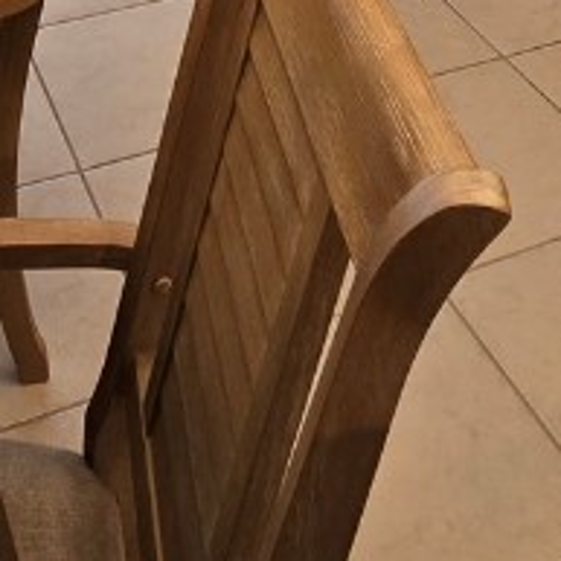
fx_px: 1118
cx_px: 233
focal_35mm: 61
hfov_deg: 28.1
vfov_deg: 20.6
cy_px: -427
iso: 125
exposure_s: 1/60
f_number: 2.2
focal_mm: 2.2
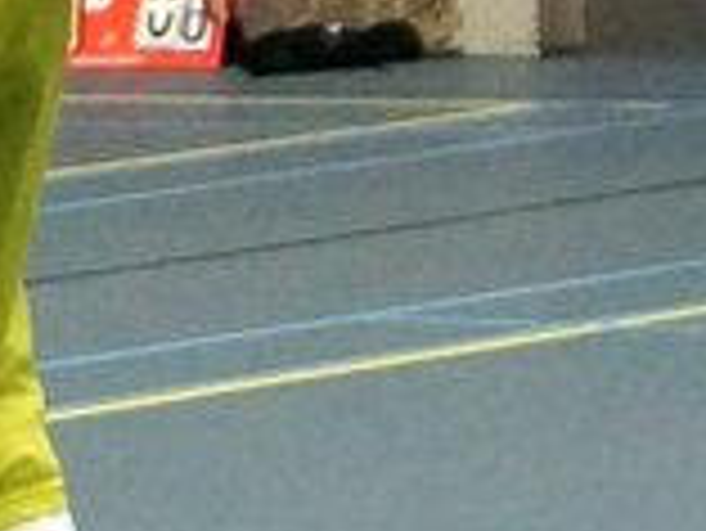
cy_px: 50
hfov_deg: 7.3
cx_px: 1322
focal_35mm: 263
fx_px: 5368
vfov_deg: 5.6
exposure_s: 1/320
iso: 1600
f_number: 2.8
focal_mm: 28
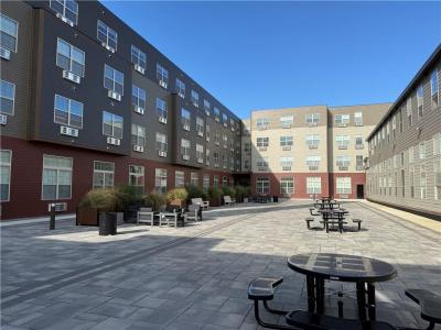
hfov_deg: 71.6
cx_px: 220
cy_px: 165
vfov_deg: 56.8
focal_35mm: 24
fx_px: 306
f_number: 1.78
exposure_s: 1/3021
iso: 80
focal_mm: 6.76
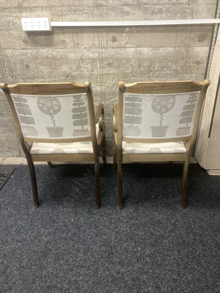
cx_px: 110
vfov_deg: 63.4
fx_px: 237
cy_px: 146
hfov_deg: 49.7
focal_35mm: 28
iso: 250
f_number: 1.8
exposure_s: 1/50
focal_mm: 3.99
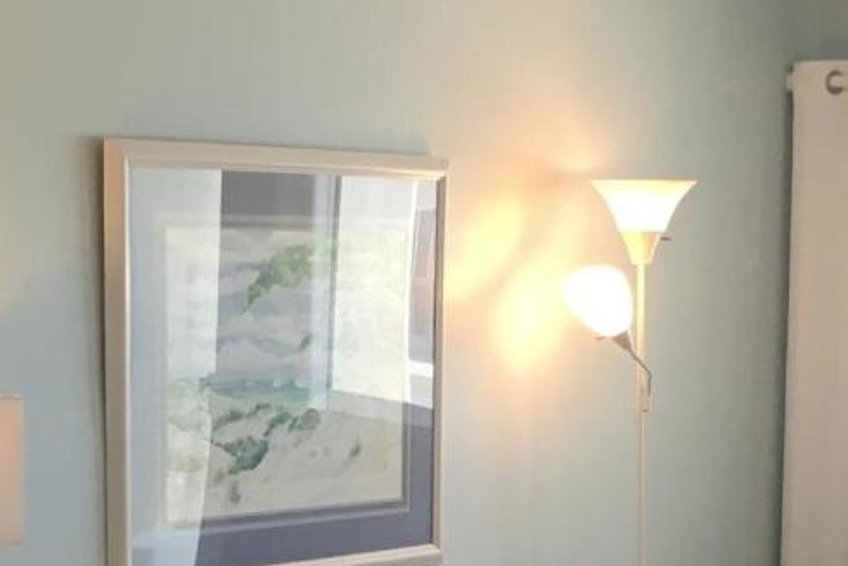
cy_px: 841
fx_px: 2898
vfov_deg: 10.8
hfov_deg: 16.6
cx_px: 561
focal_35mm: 123
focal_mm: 4.15
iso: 40
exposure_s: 1/33
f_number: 2.2
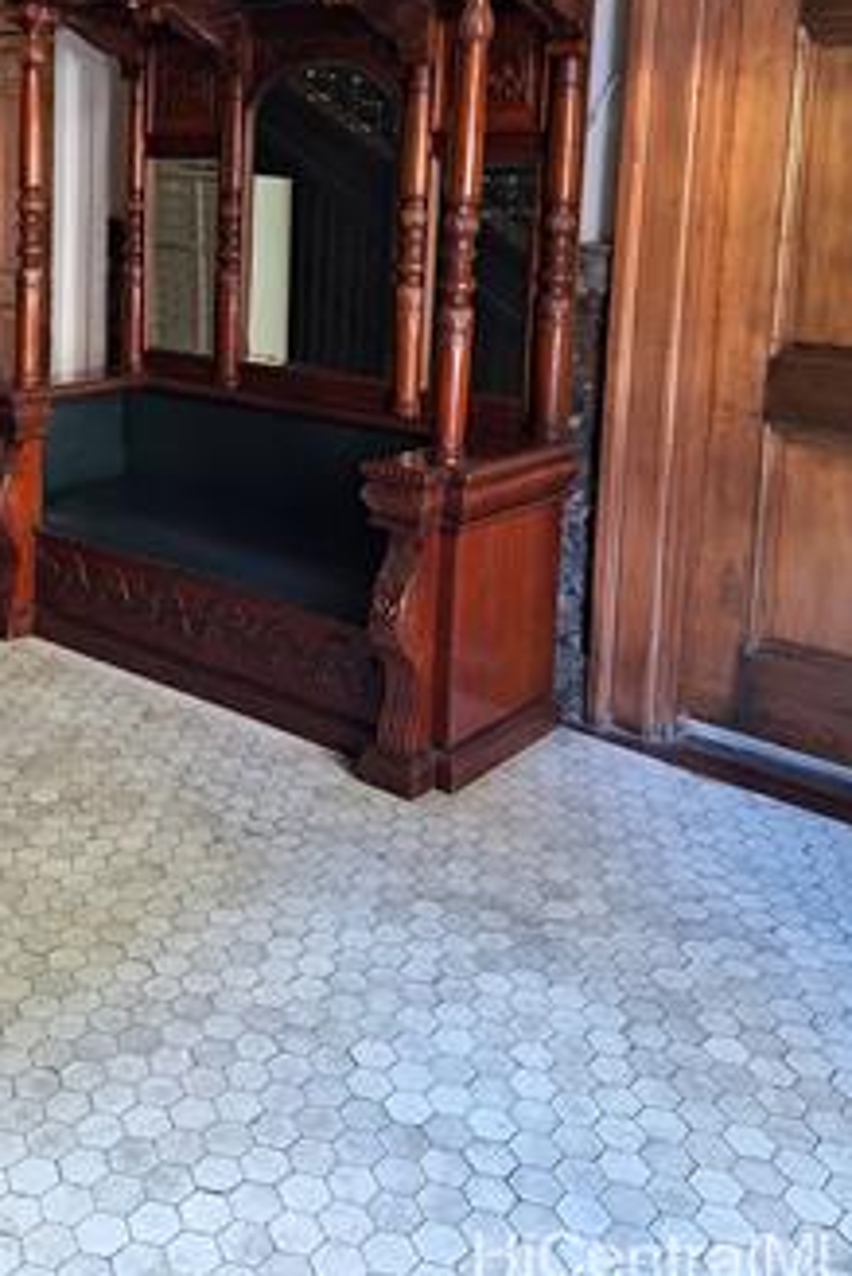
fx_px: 1241
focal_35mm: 35
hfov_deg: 36.8
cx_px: 195
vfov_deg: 52.5
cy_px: 350
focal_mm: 5.54
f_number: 1.8
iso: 200
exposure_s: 1/40
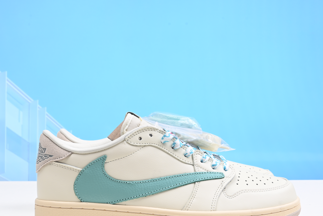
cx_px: 149
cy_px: 108
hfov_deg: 32.4
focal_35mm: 62
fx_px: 556
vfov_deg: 21.9
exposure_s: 1/2
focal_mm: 37
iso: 100
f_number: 16
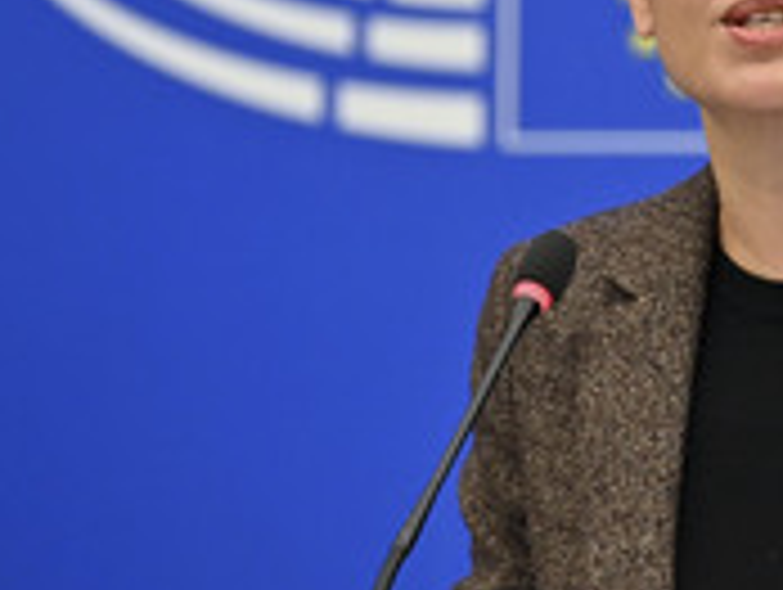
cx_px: 754
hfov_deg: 5.9
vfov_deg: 4.4
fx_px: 7611
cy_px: 279
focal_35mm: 336
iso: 640
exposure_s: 1/160
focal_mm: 135
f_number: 2.8
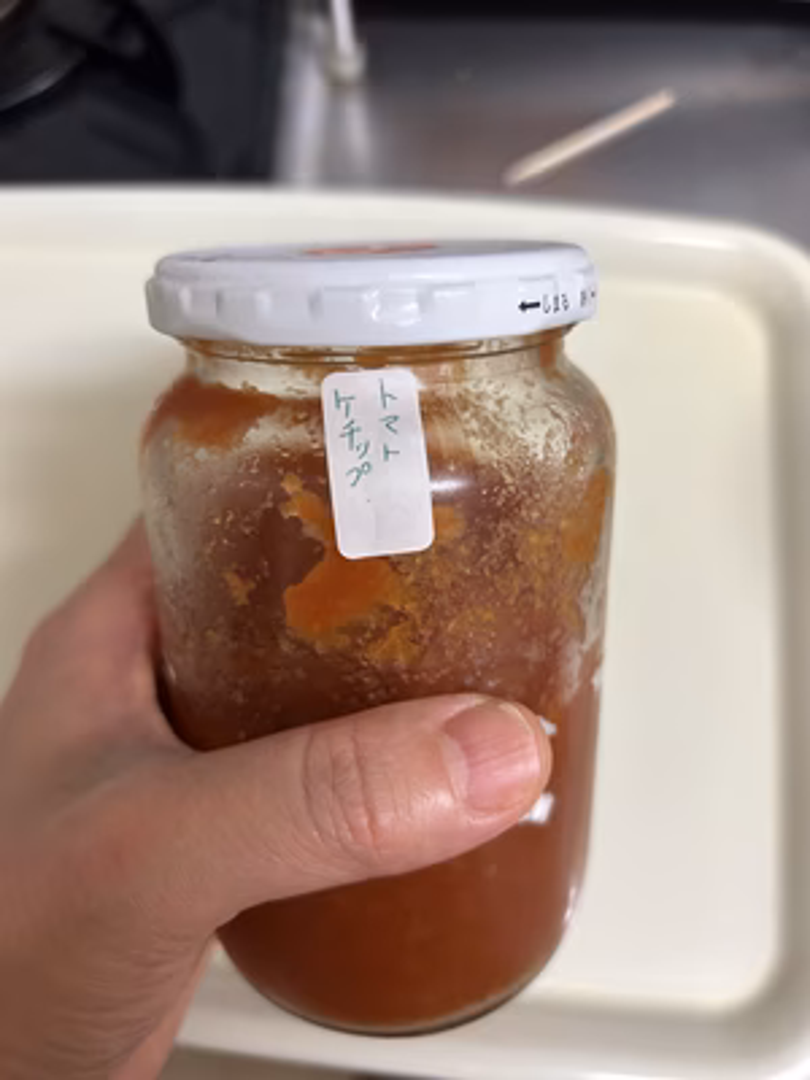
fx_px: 811
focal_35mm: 26
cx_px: 405
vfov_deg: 67.3
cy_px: 540
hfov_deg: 53.1
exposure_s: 1/50
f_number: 1.5
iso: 125
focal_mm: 5.7
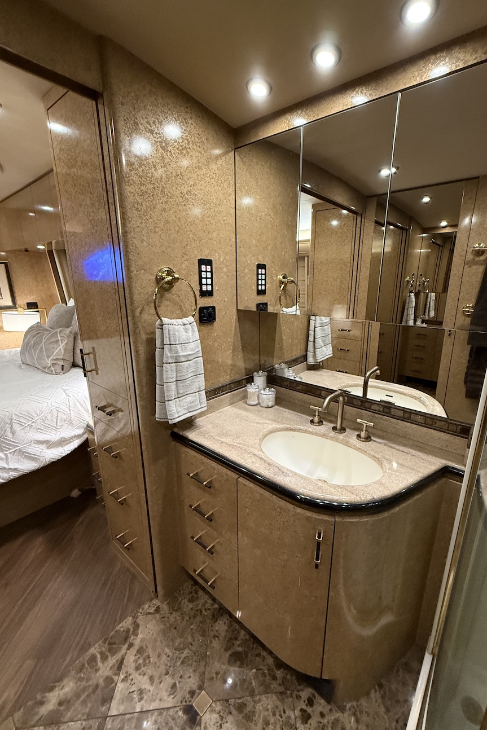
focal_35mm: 15
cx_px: 275
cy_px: 365
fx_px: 304
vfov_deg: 100.4
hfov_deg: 77.0
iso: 400
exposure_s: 1/51
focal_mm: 2.22
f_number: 2.2
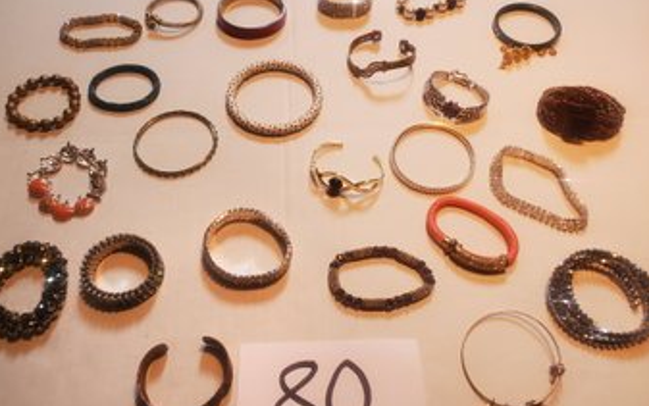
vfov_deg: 44.6
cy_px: 211
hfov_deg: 66.4
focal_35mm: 28
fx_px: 495
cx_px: 324
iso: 200
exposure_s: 1/40
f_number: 2.4
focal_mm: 4.3
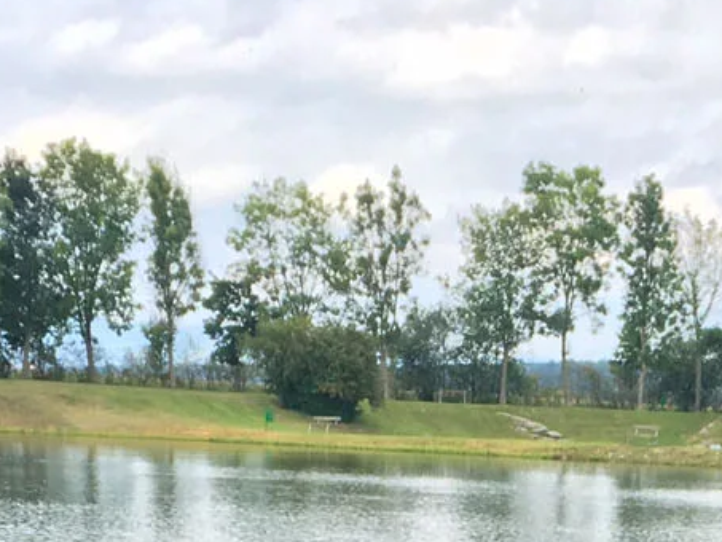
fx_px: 2566
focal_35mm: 123
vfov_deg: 10.9
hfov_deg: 15.8
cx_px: 674
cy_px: 1130
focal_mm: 4.15
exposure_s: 1/340
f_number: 2.2
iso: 25
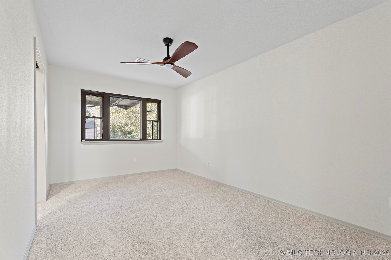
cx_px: 196
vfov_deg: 73.7
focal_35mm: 16
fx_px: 174
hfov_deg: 96.7
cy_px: 130
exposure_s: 2.5
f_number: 9
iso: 200
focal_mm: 16
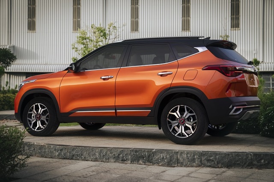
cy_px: 91
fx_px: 441
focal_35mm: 58
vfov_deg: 23.4
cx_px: 137
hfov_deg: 34.5
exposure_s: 1/320
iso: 400
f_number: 3.5
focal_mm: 58
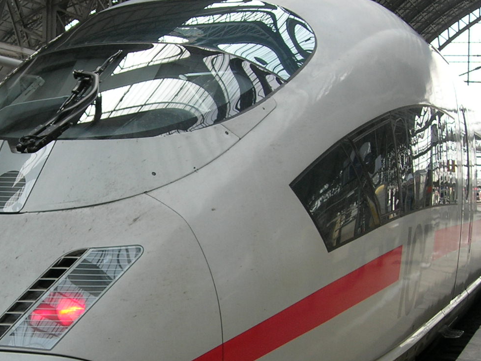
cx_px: 125
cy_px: 261
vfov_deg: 18.3
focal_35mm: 80
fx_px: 1112
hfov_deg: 24.2
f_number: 2.8
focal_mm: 7.8
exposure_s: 1/130
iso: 64
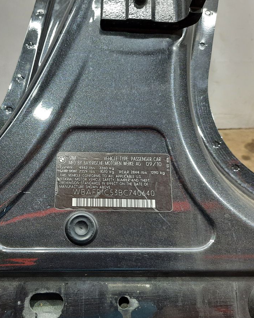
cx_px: 85
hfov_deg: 43.9
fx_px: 310
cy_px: 160
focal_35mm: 33
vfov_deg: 54.2
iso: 250
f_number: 2
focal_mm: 4.6
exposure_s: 1/50
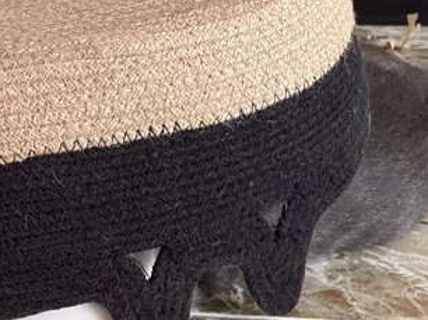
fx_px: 840
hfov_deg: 27.8
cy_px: 215
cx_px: 64
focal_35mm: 68
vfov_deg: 21.5
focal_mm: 4.2
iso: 500
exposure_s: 1/60
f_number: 1.6
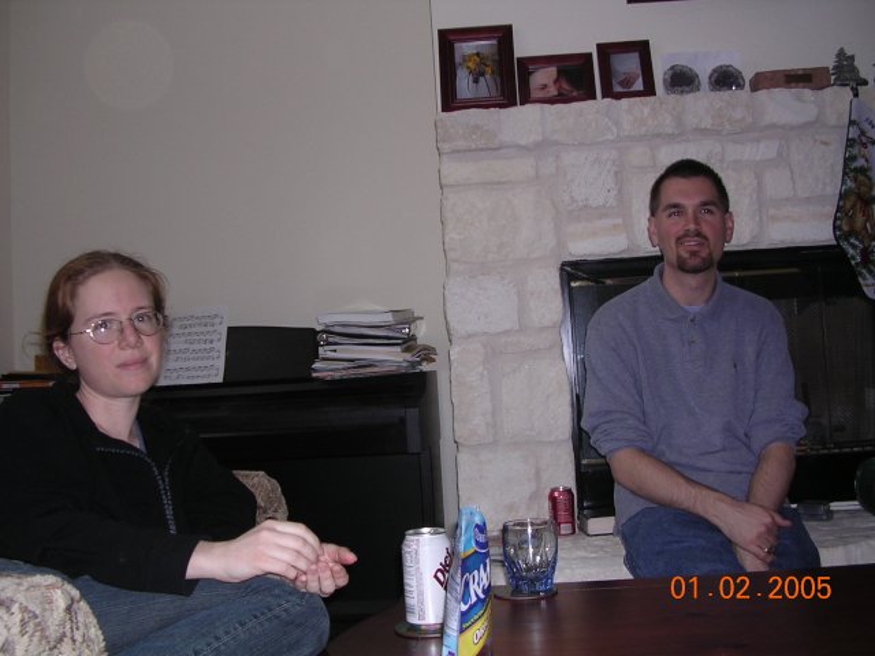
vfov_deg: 37.7
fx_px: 961
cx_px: 438
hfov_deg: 49.0
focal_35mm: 38
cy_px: 328
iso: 100
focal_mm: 5.8
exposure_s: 1/60.1
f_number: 2.8
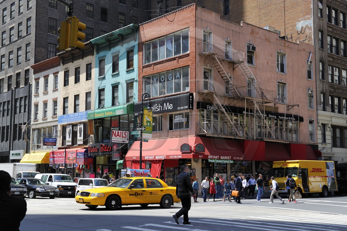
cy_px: 116
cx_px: 174
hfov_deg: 43.6
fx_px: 434
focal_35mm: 45
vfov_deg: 29.9
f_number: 8
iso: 200
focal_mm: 45
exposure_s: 1/200
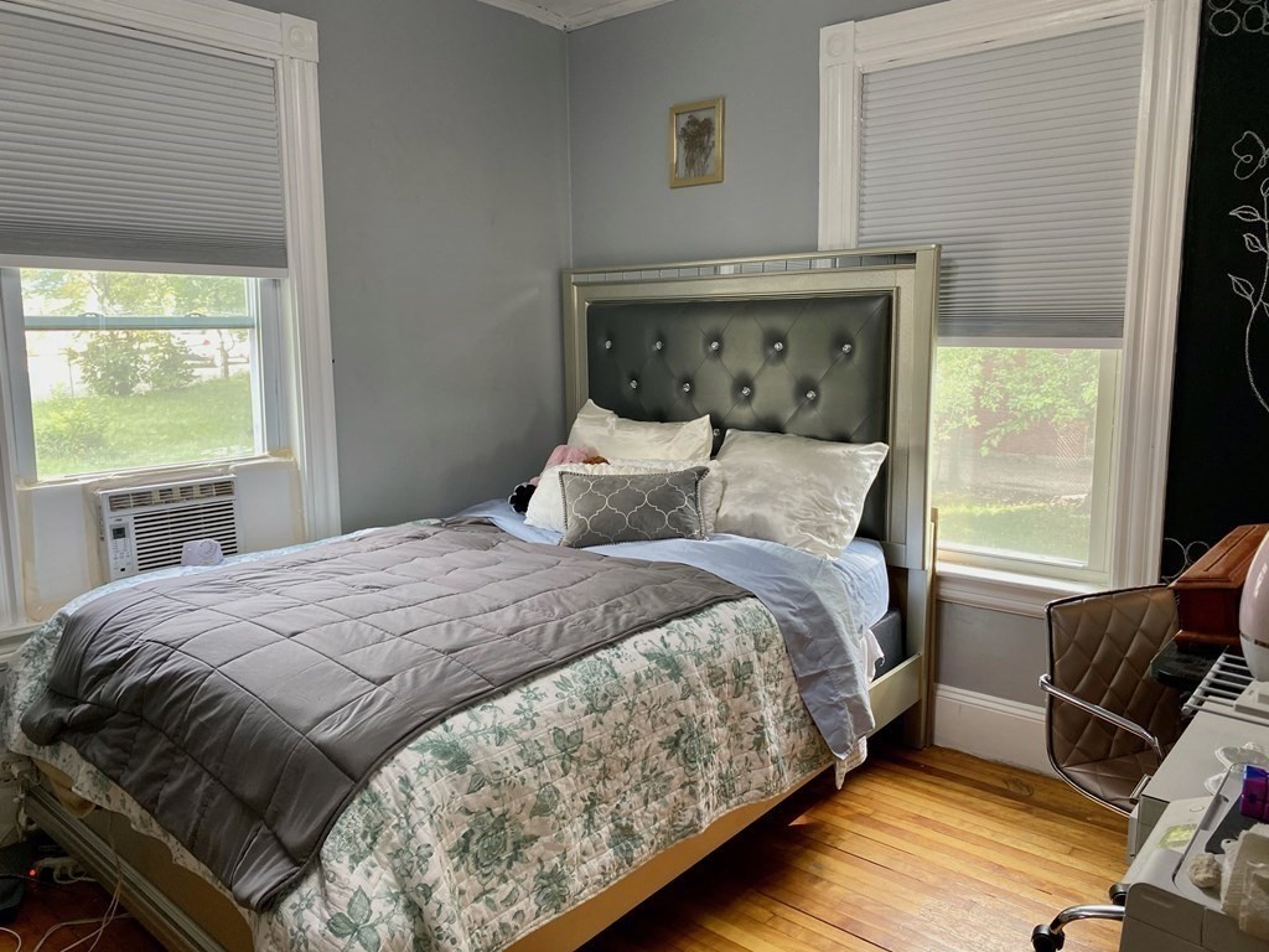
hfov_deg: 67.3
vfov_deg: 53.1
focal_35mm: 26
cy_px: 476
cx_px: 634
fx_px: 953
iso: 160
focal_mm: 4.25
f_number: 1.8
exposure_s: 1/59
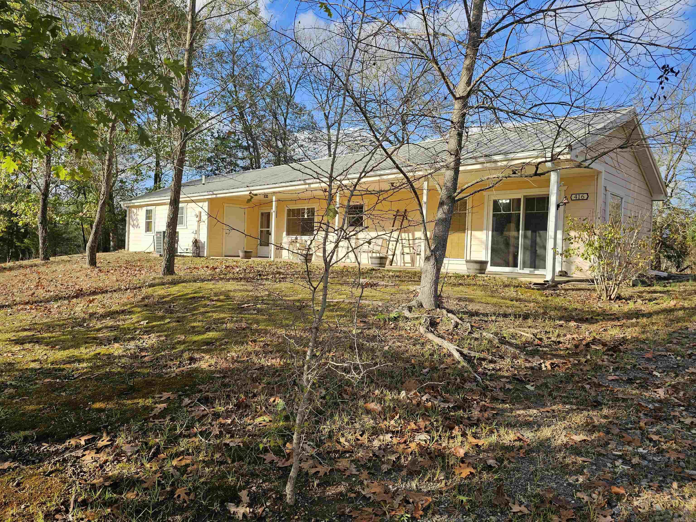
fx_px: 462
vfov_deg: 58.9
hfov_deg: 73.9
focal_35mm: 23
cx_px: 348
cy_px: 261
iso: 10
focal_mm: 6.3
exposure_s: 1/387
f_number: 1.7
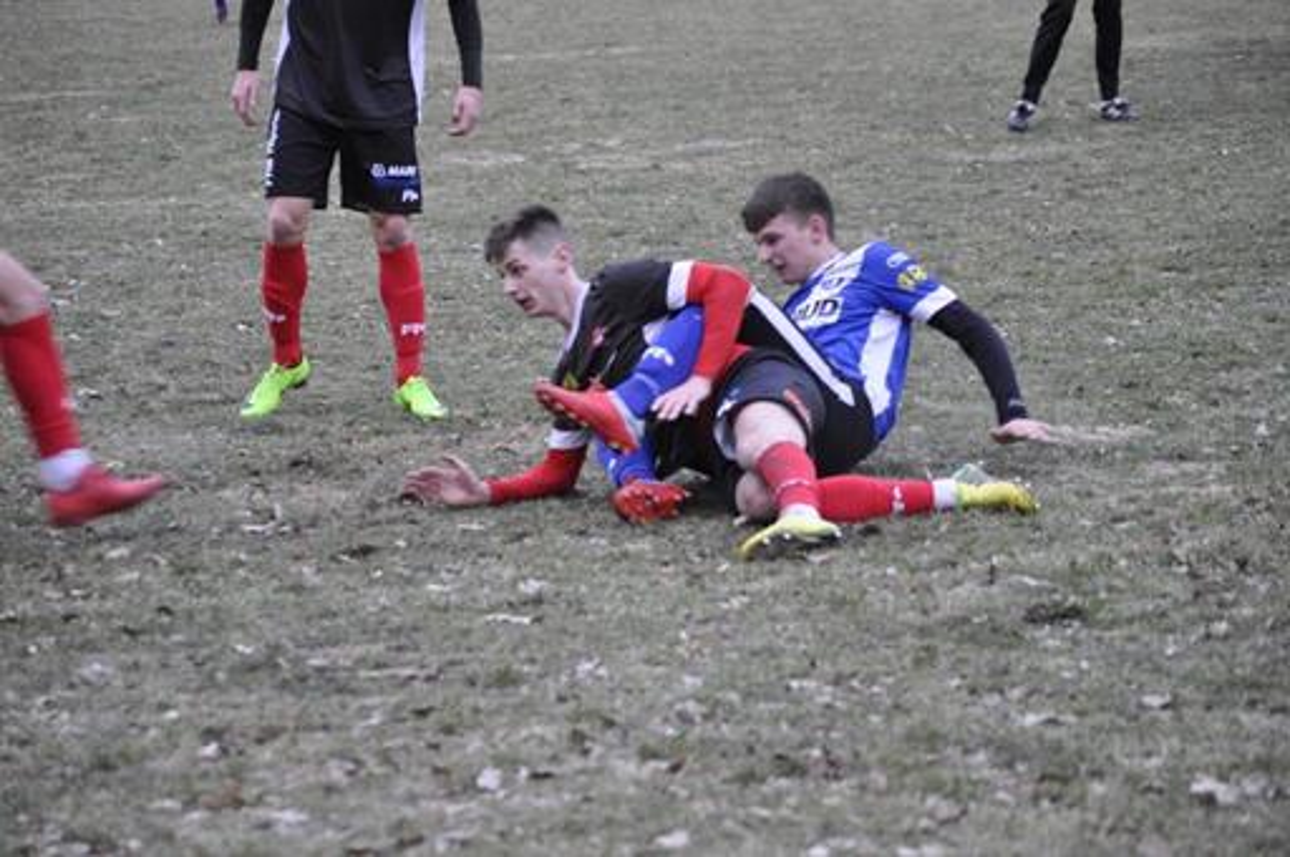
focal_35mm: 129
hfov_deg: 15.9
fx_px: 4617
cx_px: 645
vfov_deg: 10.6
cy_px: 428
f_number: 4.2
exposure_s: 1/160
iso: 1600
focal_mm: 86
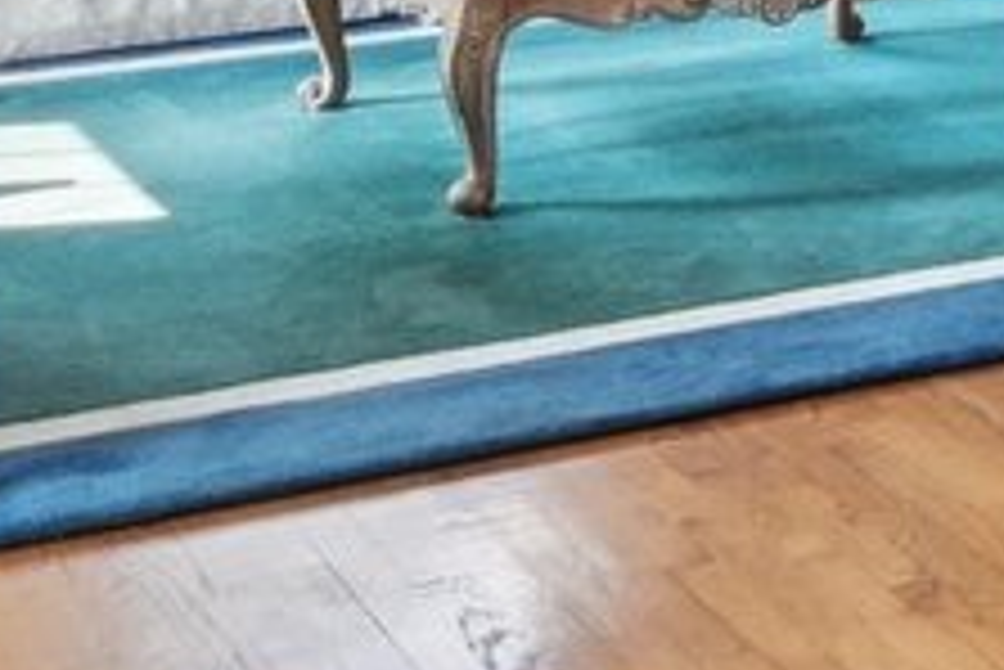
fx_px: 3042
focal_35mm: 109
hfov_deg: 15.6
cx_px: 1884
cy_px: -522
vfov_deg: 11.7
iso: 250
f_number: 8
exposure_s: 1/15
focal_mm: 10
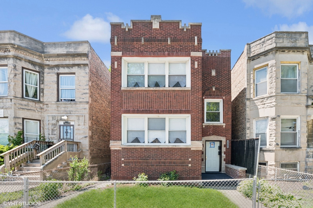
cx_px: 156
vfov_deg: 77.3
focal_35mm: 15
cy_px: 104
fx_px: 130
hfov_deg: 100.4
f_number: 7.1
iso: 250
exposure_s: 1/125
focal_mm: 10
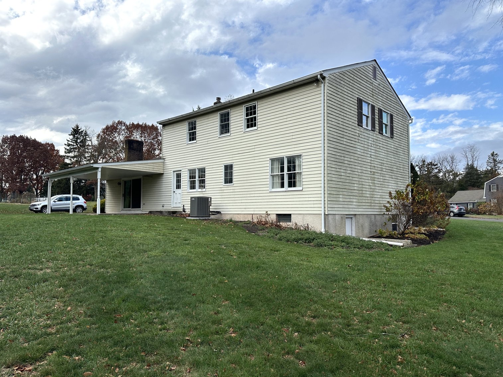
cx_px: 252
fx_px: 349
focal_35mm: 24
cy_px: 188
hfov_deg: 71.6
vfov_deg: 56.8
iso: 80
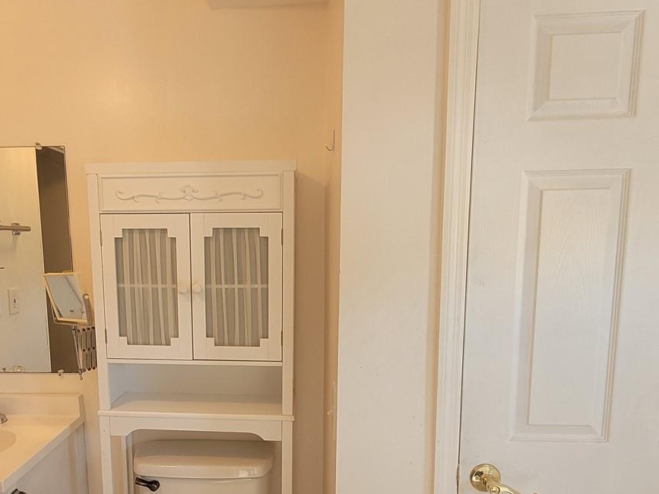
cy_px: 306
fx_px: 457
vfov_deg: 56.2
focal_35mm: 24
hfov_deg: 70.7
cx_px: 258
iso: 125
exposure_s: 1/60
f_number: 2.2
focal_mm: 1.74
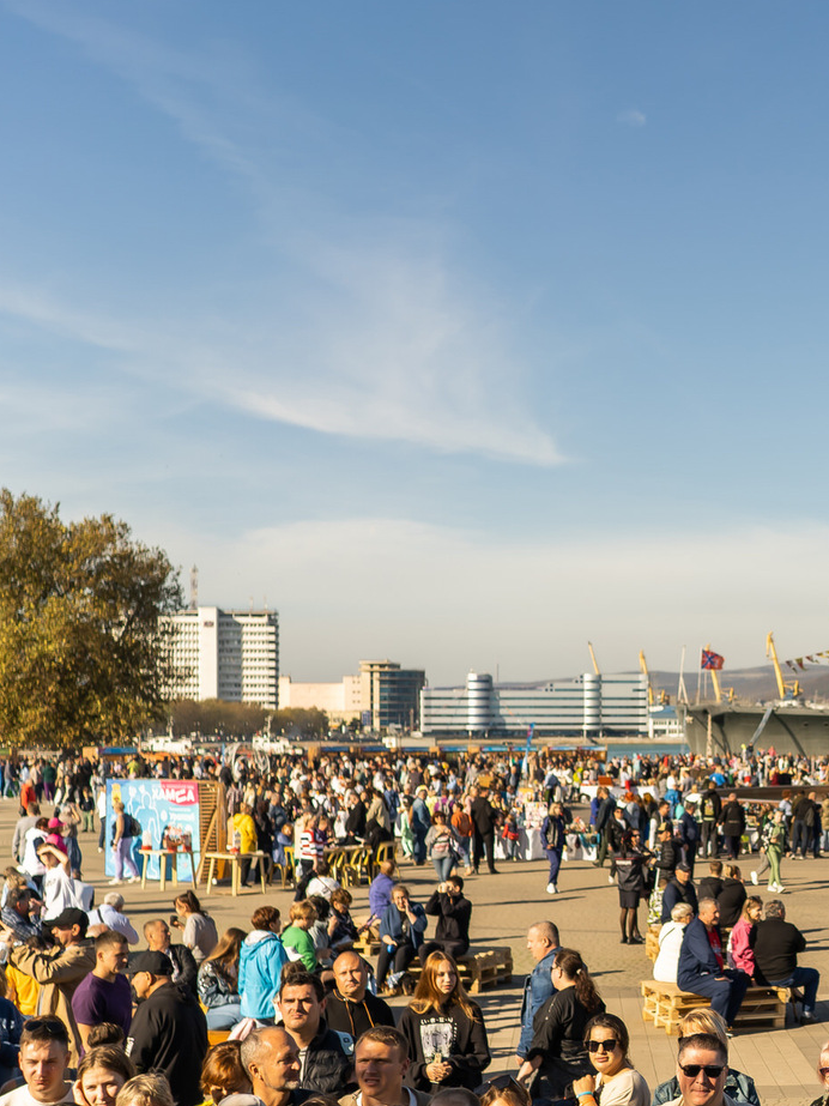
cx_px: 847
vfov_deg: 34.2
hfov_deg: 24.8
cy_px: 683
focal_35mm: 56
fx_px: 1789
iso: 64
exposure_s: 1/1600
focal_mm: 28
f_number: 3.2
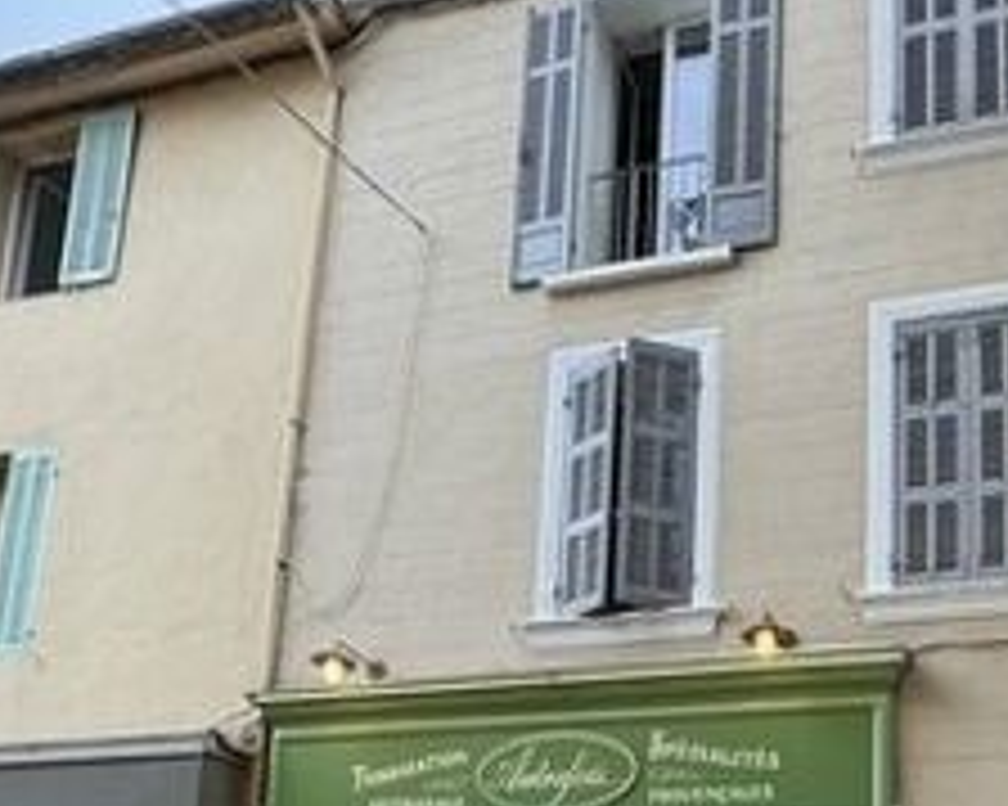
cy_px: 842
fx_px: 1163
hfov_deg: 45.0
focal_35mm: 39
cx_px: 778
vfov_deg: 34.1
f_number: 2.2
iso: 50
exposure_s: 1/99
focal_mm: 2.22
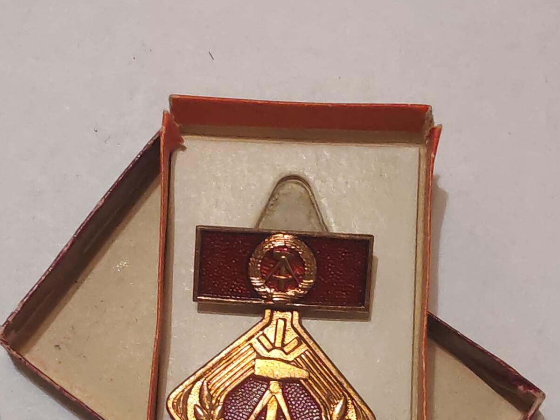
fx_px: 1650
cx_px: 266
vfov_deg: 14.4
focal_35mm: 102
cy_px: 341
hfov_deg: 19.3
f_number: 1.95
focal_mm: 5.52
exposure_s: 1/50
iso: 1000
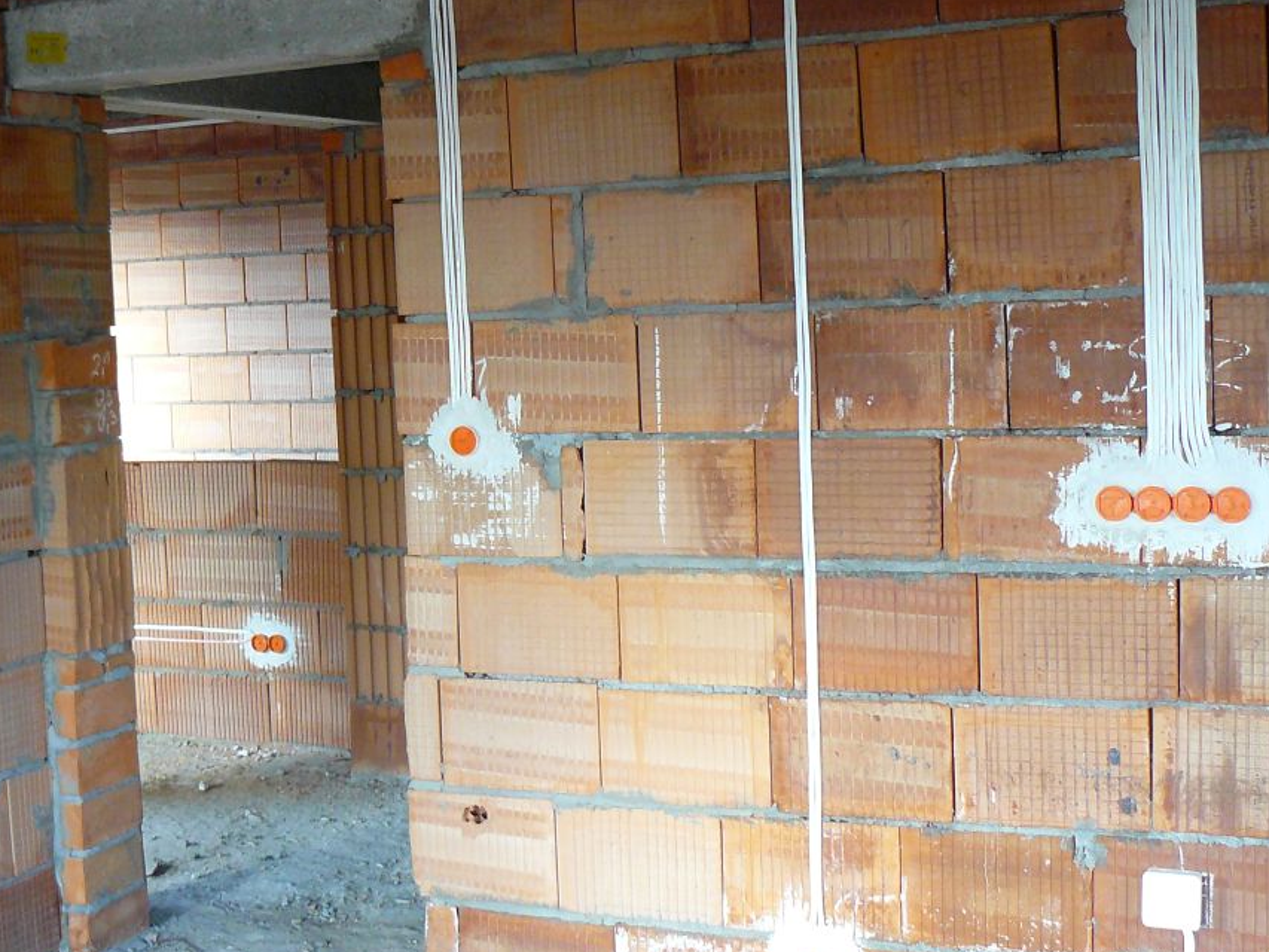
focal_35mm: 54
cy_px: 424
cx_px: 440
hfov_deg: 35.3
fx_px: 1980
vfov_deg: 27.0
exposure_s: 1/30
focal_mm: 6
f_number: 2.8
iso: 160
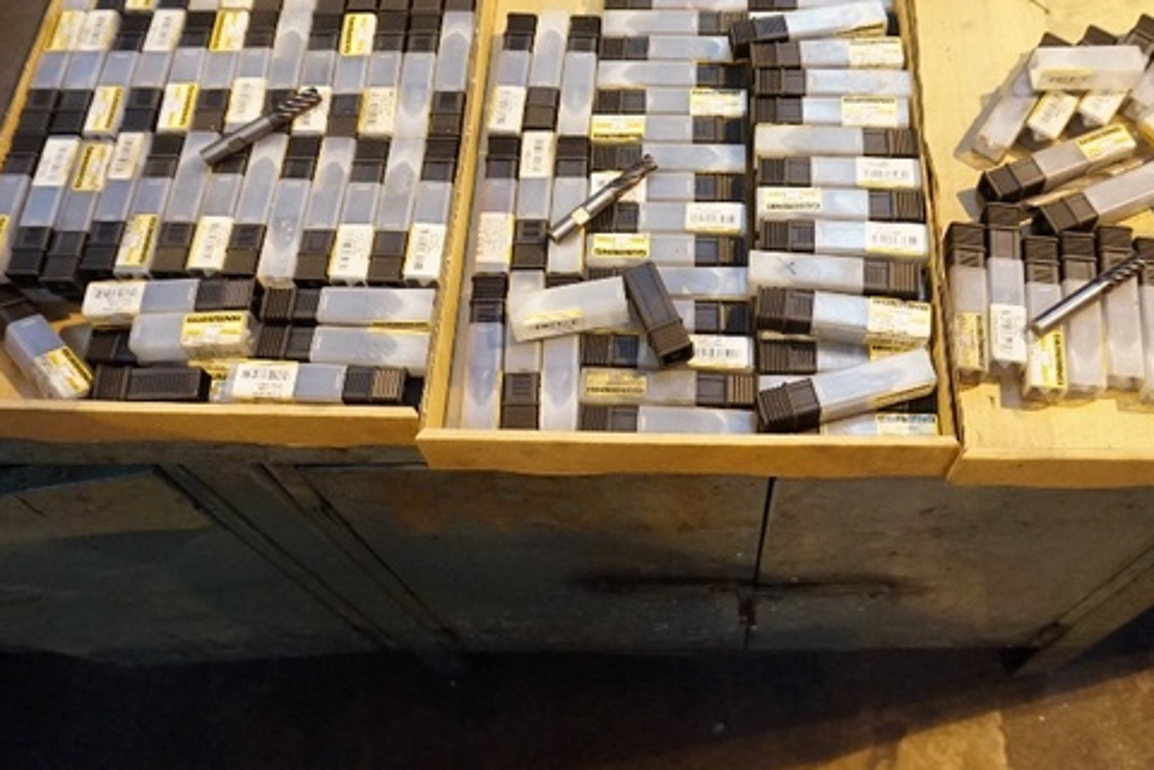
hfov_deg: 52.9
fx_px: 1154
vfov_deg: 36.1
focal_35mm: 36
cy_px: 195
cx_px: 666
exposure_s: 1/50
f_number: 3.5
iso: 3200
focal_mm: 16
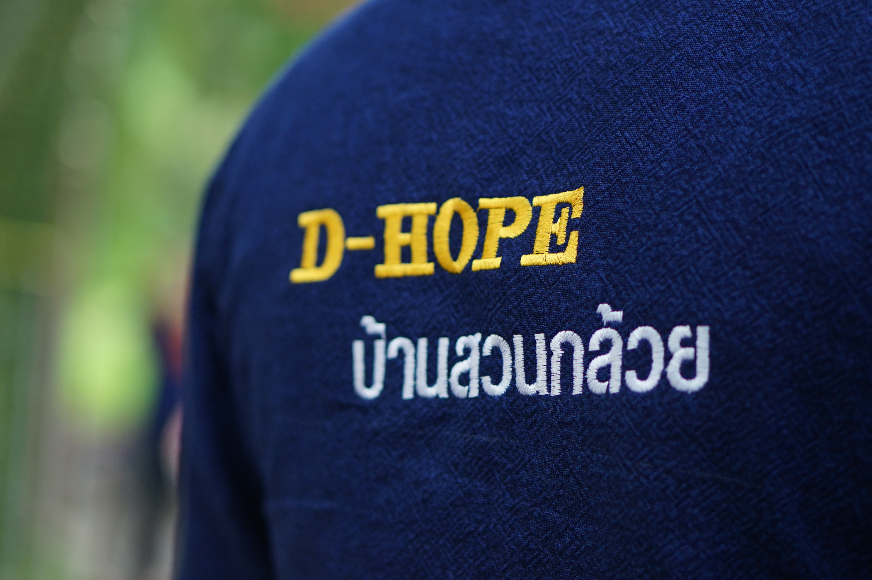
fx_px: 1912
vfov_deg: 17.2
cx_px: 453
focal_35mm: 79
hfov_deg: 25.7
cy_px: 284
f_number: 1.8
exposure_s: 1/400
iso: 320
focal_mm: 50
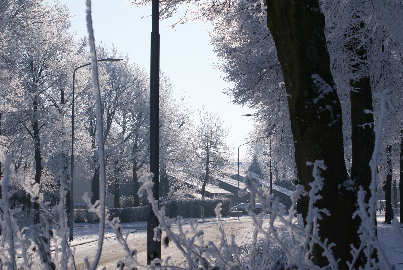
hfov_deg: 24.6
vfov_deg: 16.6
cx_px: 202
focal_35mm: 82
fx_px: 925
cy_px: 135
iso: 100
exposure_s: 1/320
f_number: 13
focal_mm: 55
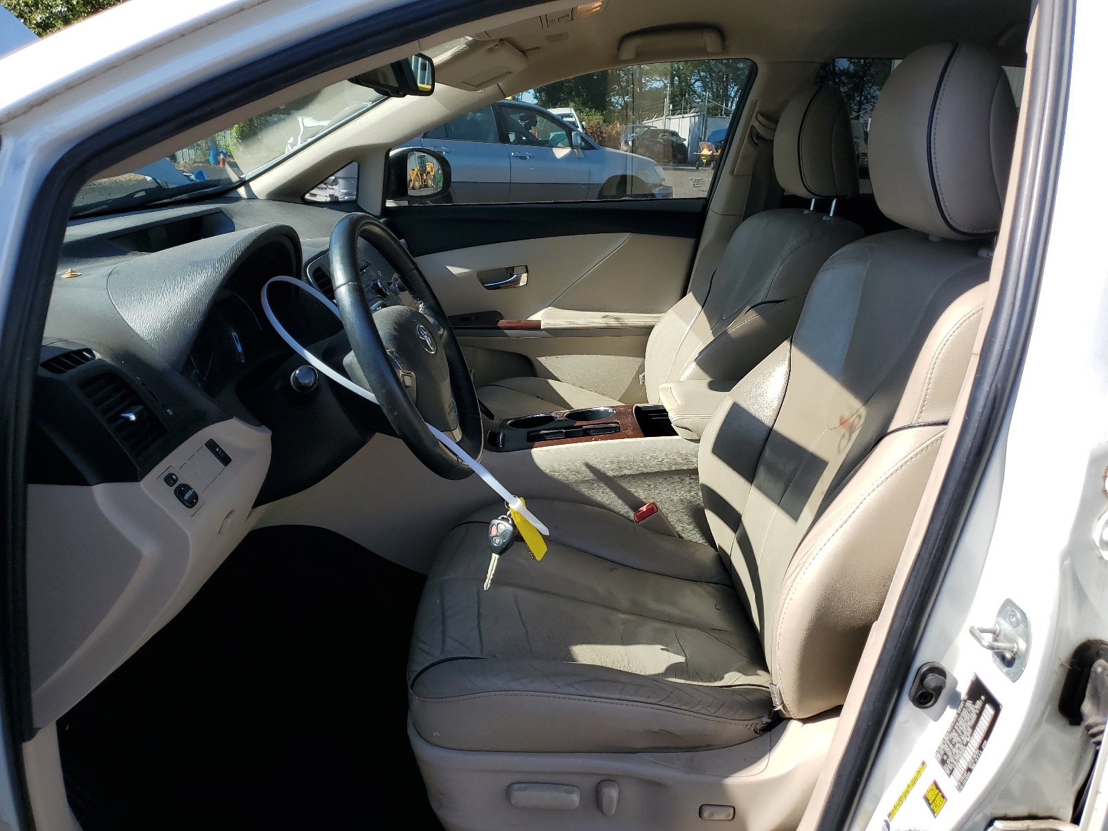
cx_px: 554
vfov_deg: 53.1
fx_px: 832
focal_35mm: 26
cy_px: 416
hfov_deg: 67.3
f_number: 1.5
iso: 50
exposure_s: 1/1667
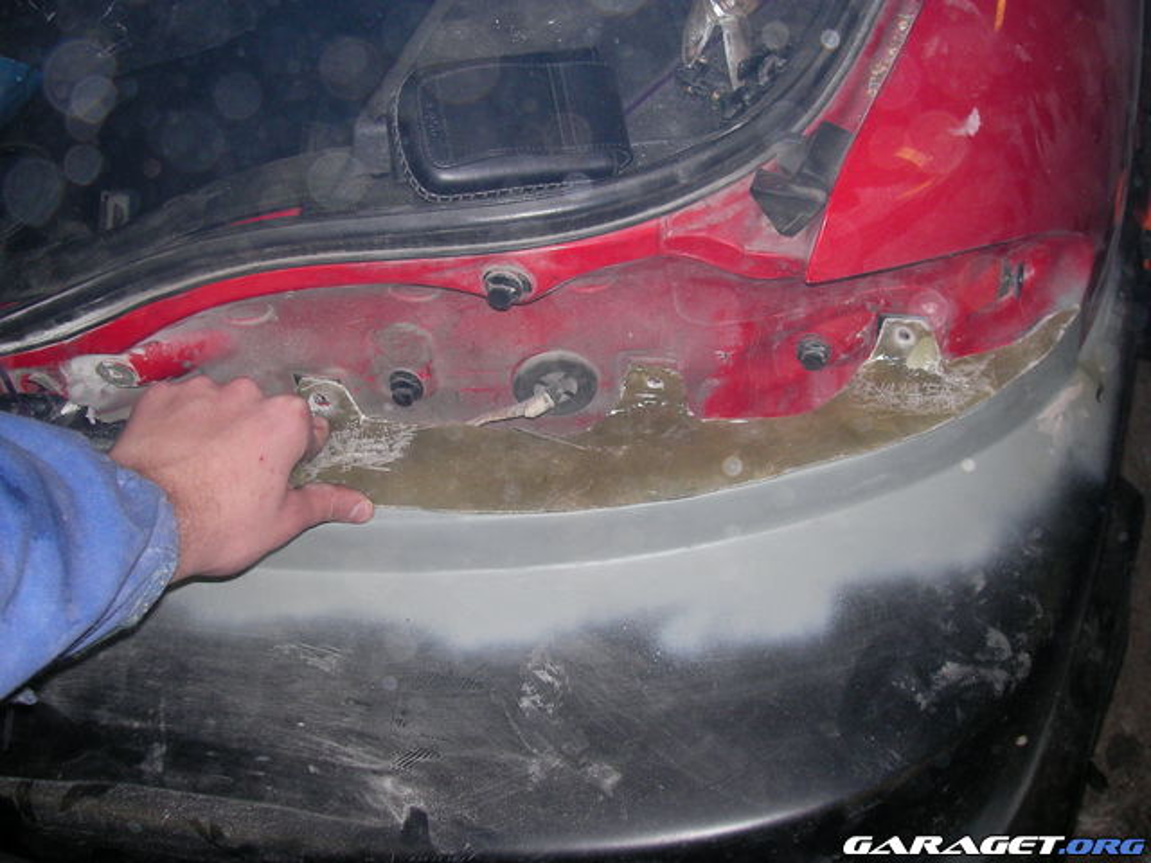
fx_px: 1264
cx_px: 576
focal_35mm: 38
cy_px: 432
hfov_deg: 49.0
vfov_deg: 37.7
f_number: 3.3
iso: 100
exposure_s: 1/30
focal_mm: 6.3
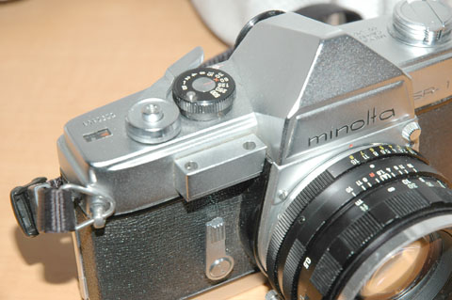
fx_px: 1317
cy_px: 150
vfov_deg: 13.0
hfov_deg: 19.5
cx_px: 226
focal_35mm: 105
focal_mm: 70
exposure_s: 1/60
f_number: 8
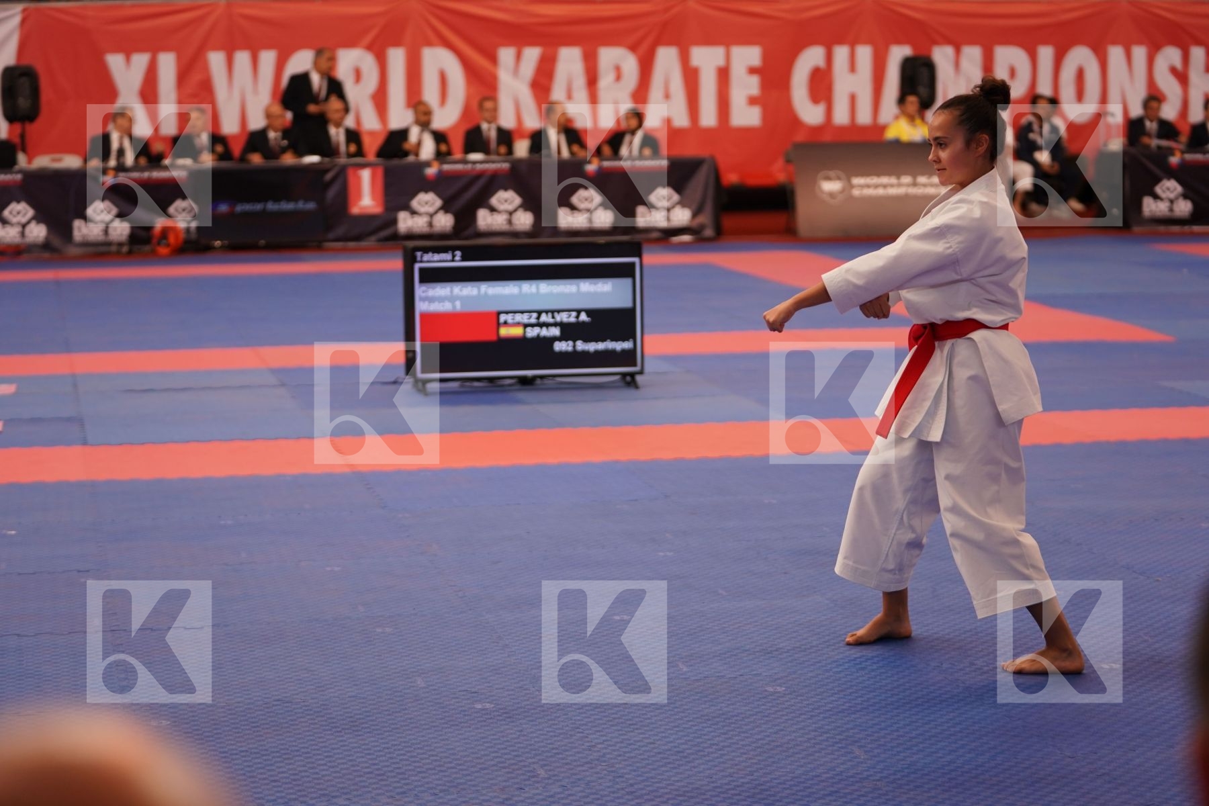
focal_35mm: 82
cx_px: 604
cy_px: 403
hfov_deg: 24.8
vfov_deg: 16.7
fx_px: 2754
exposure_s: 1/500
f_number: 2.8
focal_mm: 82
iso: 640
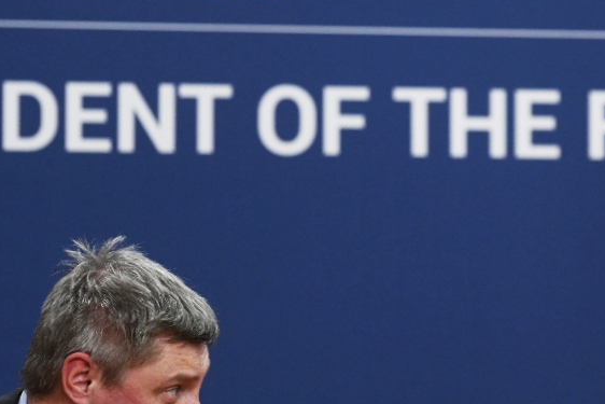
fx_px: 6673
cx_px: 463
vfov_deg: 3.5
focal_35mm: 397
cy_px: 148
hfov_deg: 5.2
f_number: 2.8
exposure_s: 1/400
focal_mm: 145
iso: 2000
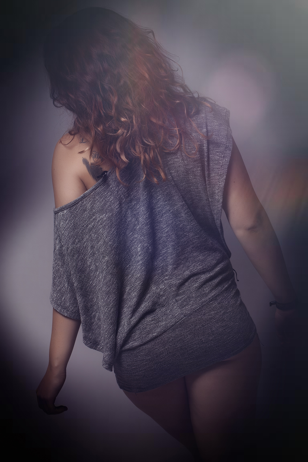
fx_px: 866
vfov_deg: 29.9
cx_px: 154
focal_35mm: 68
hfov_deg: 20.2
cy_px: 231
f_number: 20
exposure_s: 1/200
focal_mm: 45
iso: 100
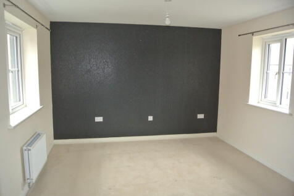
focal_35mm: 27
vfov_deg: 47.9
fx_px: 220
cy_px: 98
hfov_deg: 67.4
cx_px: 147
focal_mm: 10
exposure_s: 1/60
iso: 640
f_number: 3.5
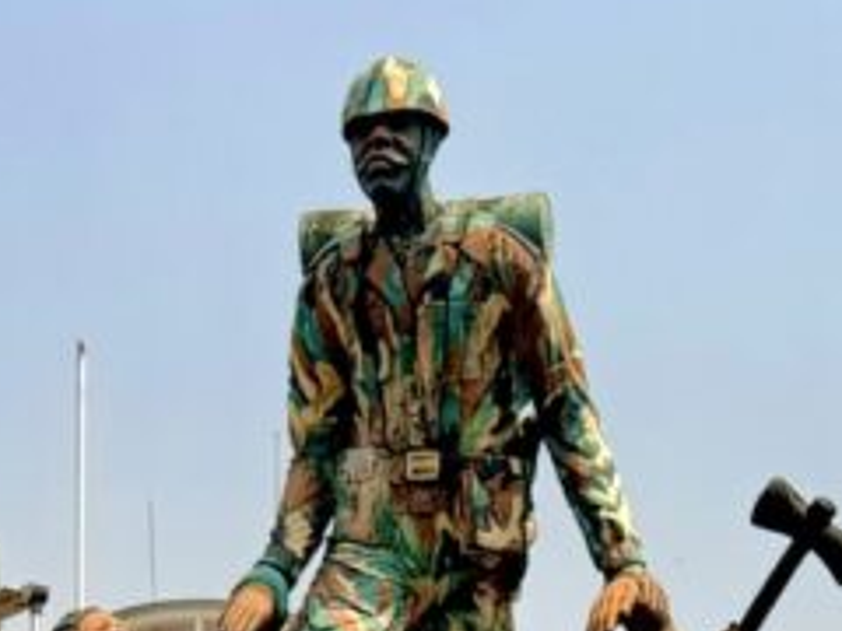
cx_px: 239
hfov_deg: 16.9
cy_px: 1325
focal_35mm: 116
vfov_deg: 11.3
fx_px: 2822
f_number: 1.78
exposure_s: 1/3021
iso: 80
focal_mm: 6.76
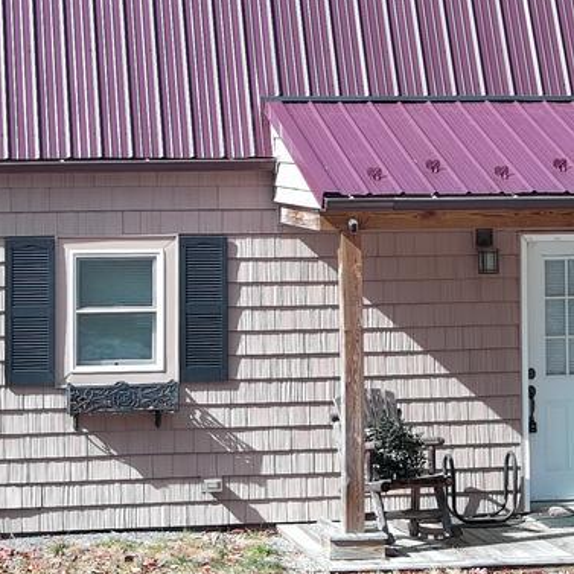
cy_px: 130
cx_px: 283
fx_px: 2514
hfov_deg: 13.0
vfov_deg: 13.0
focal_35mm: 134
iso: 100
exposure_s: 1/409
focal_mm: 10.57
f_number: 2.8
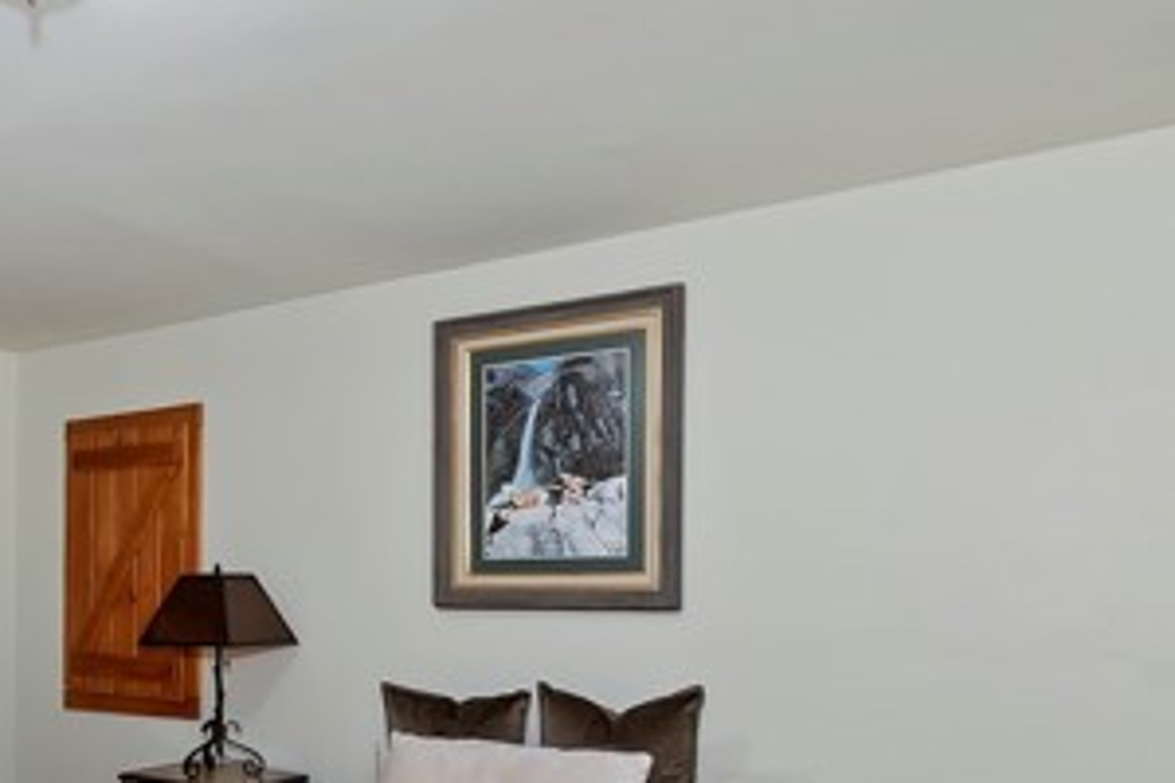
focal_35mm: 32
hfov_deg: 54.8
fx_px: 1044
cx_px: 239
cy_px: 624
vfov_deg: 39.5
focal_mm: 10
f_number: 8
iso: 400
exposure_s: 1/30
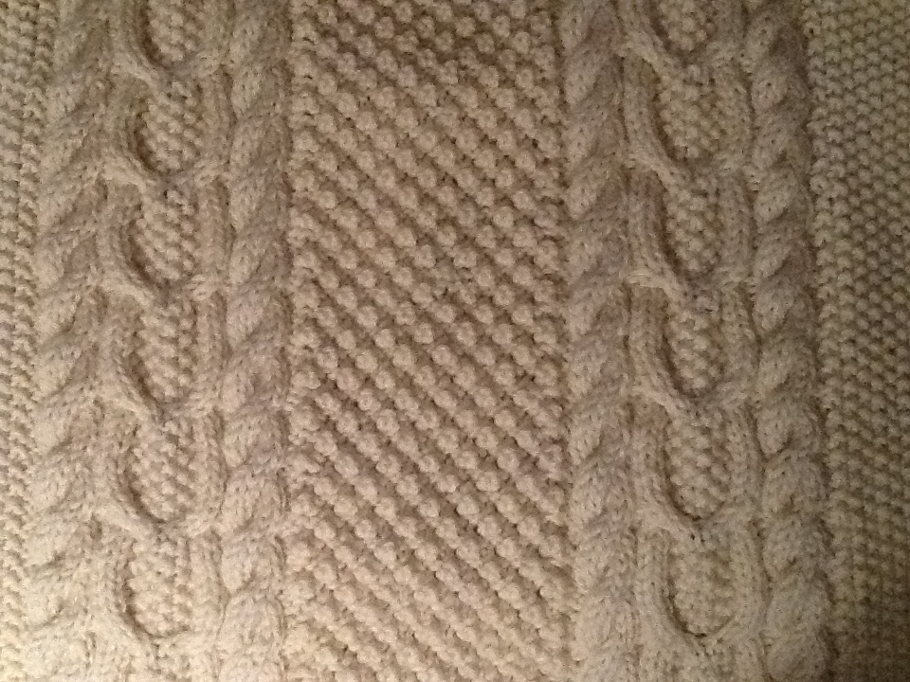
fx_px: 1157
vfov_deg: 32.9
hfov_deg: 42.9
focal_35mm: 44
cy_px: 341
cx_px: 455
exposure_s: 1/30
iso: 320
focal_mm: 2.03
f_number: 2.4
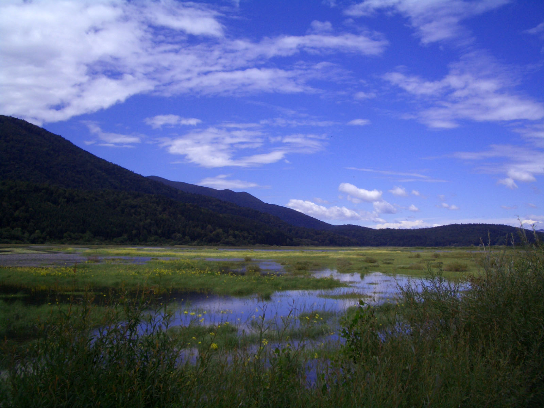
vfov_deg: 40.7
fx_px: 550
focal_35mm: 35
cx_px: 272
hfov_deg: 52.6
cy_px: 204
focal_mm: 5.8
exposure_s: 1/800
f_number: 4.3
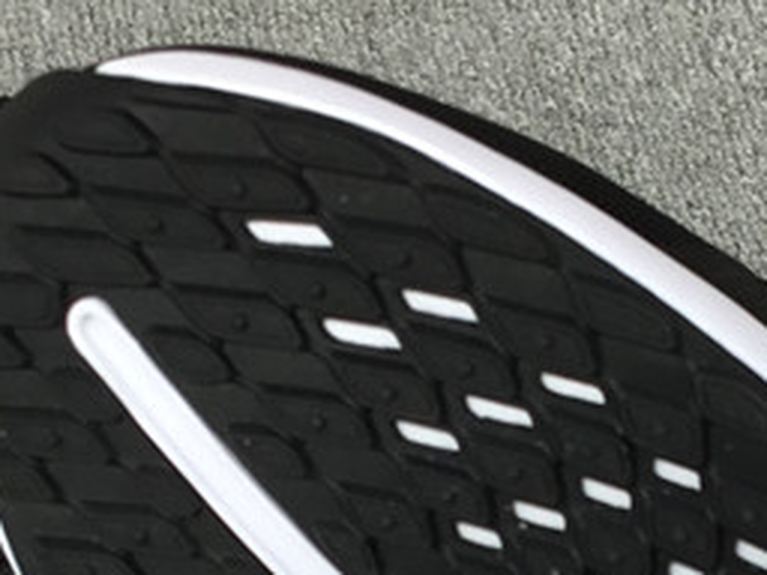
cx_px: 596
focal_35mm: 109
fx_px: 2415
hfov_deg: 17.9
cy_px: 648
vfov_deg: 13.3
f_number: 2.4
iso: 25
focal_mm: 3.3
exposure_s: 1/193
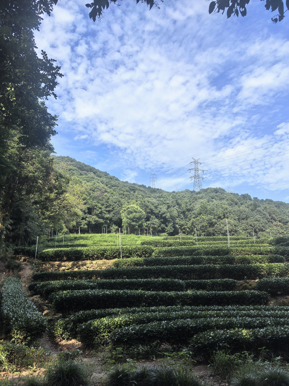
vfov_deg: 65.3
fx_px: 301
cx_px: 144
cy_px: 193
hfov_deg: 51.4
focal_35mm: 27
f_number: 2
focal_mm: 5.75
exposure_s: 1/1667
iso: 50
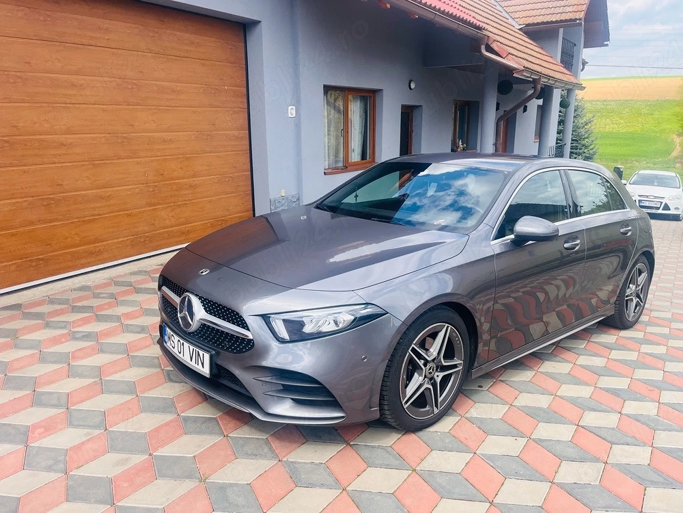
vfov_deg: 53.1
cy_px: 256
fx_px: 513
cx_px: 342
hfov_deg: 67.3
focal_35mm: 26
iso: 50
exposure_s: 1/1355
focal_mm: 5.1
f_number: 1.6
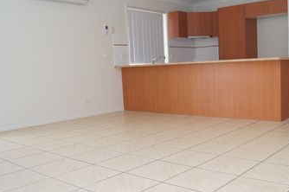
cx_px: 173
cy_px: 100
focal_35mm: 38
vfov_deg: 35.0
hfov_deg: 50.4
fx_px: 305
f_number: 7.1
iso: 250
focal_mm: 18
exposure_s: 1/100
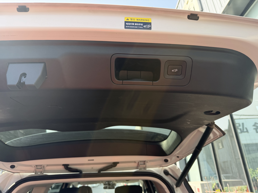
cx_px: 129
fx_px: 179
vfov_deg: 56.8
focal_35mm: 24
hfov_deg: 71.6
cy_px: 96
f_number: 1.78
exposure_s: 1/683
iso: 100
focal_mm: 6.76
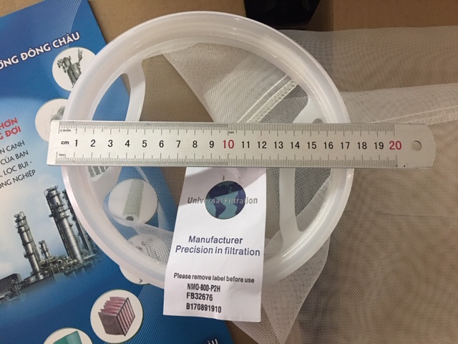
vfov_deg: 48.2
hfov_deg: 61.7
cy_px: 172
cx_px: 229
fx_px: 384
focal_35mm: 29
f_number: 2.2
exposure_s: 1/10
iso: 80
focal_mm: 4.15
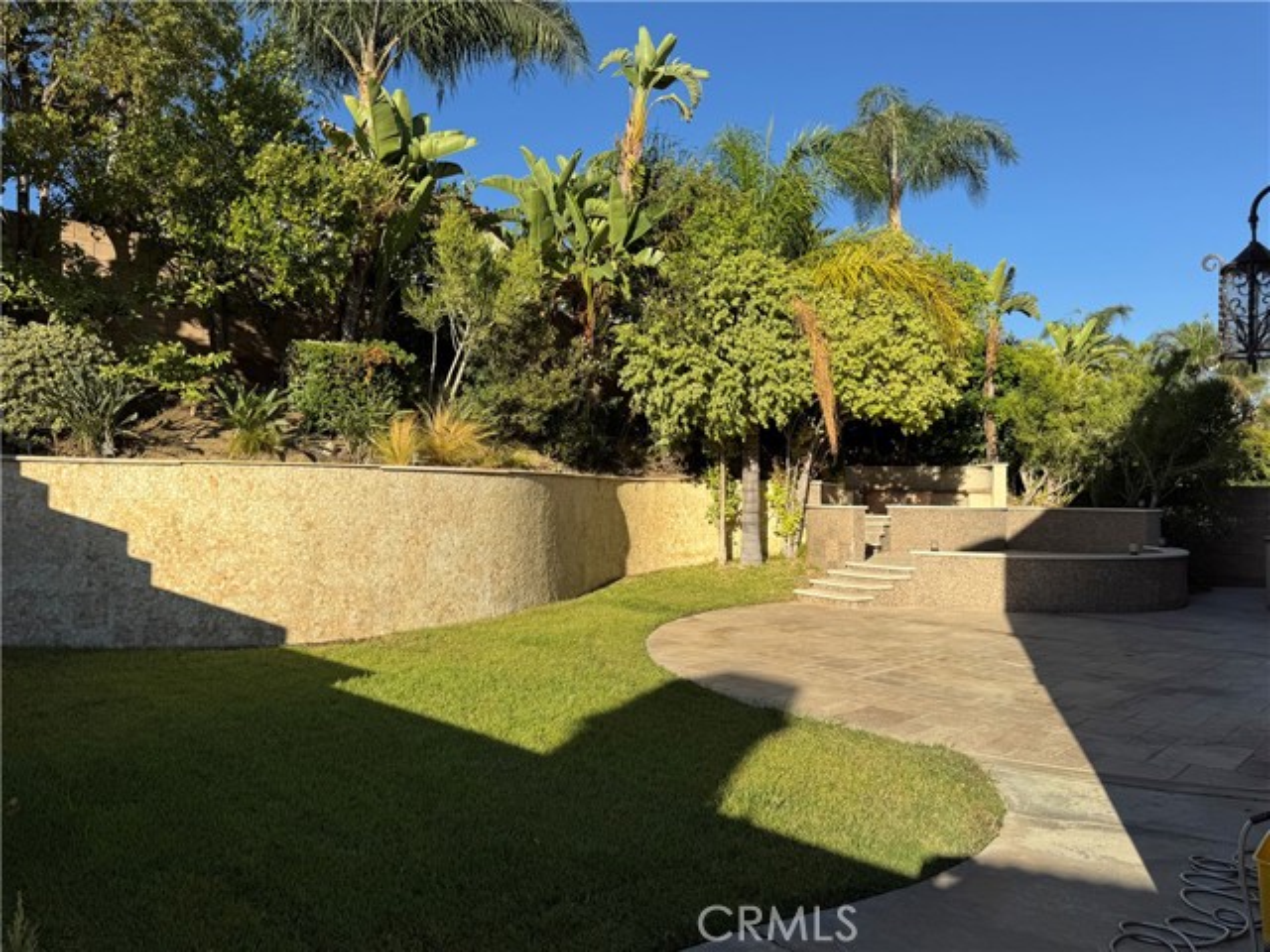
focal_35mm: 24
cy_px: 476
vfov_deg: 56.8
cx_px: 635
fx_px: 881
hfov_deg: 71.6
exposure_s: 1/4310
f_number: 1.78
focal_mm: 6.76
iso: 80
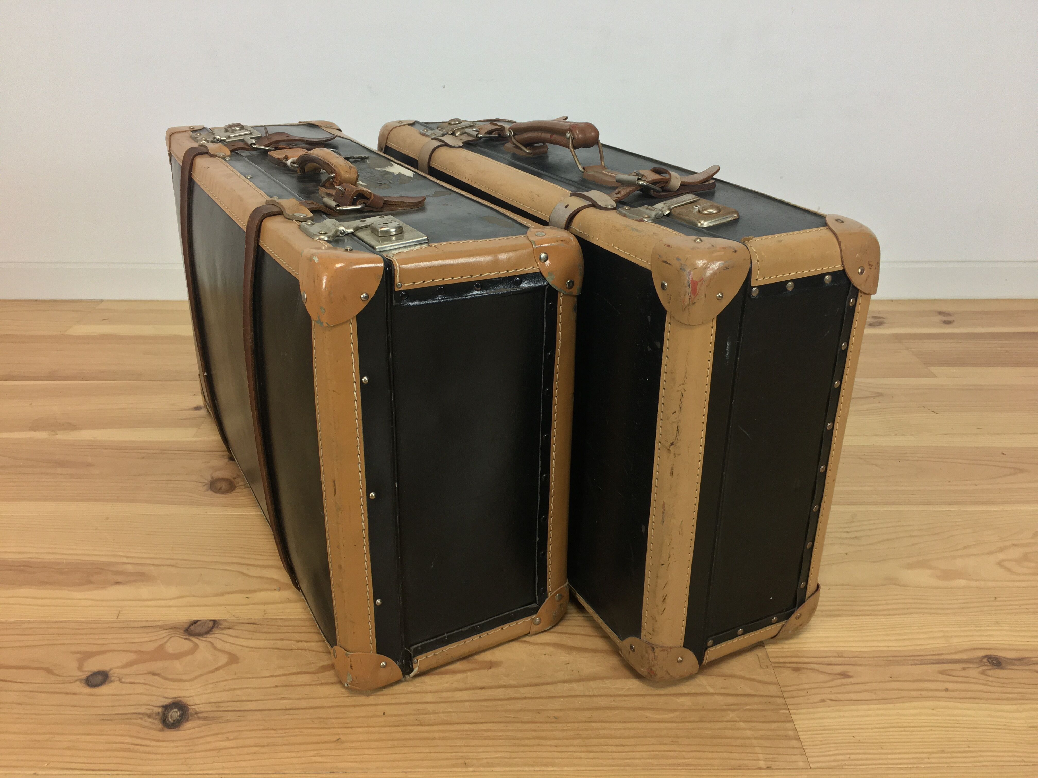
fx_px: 870
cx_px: 519
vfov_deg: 48.2
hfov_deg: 61.7
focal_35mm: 29
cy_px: 389
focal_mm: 4.15
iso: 50
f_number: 2.2
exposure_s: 1/33
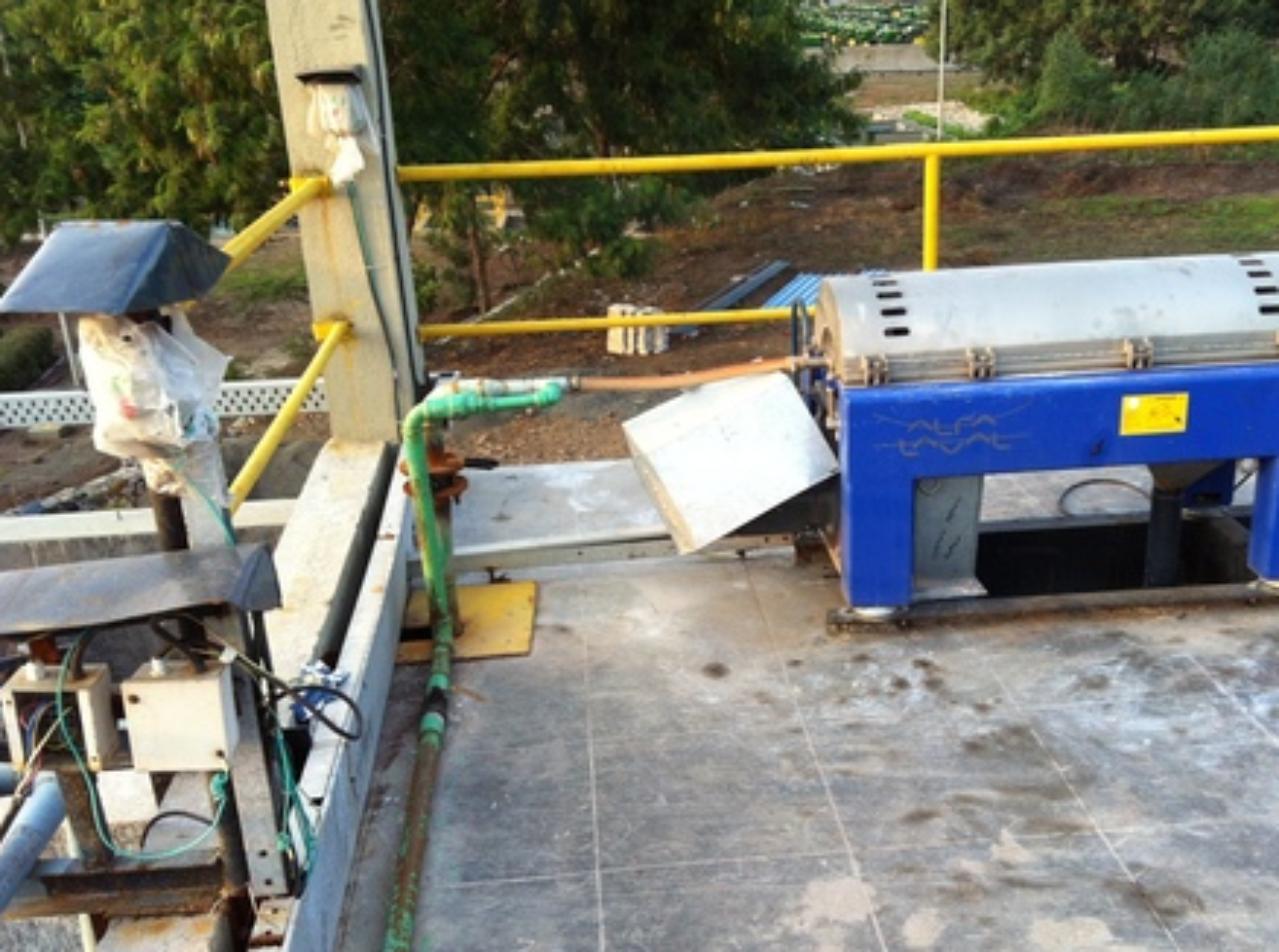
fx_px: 1474
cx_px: 692
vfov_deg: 35.8
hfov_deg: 46.9
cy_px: 501
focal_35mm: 40
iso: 80
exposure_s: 1/120
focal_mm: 3.85
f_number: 2.8
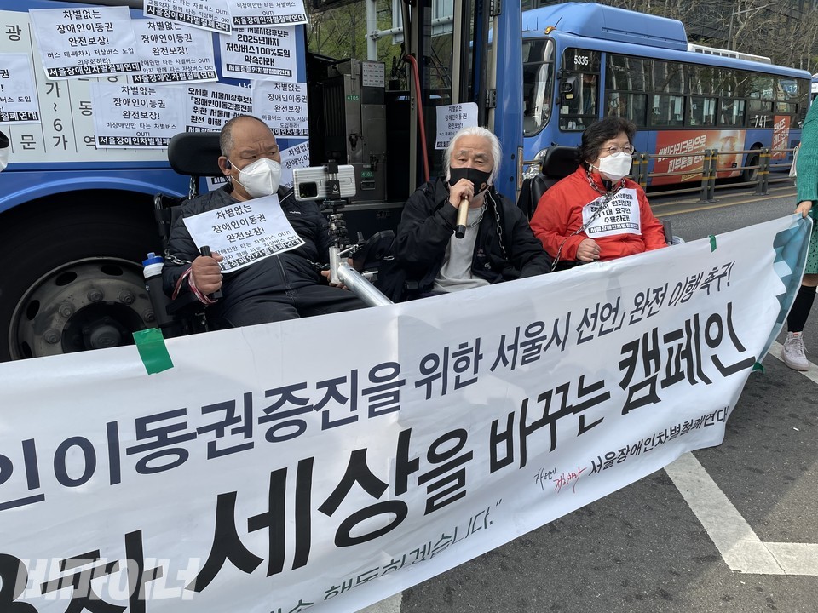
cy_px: 306
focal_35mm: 26
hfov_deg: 67.3
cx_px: 409
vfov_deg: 53.1
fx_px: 614
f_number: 1.6
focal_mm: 4.2
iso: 32
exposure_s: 1/1033
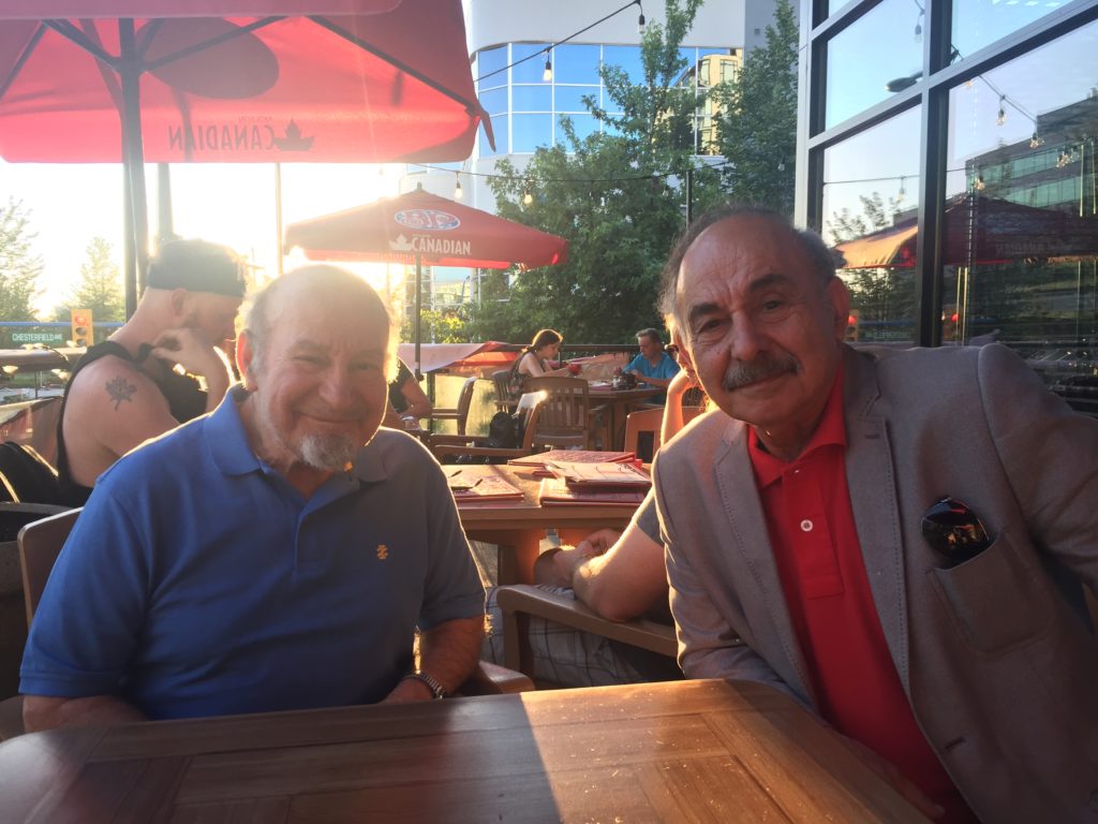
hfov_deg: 61.7
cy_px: 412
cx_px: 549
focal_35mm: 29
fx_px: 920
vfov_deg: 48.2
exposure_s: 1/120
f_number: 2.2
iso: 40
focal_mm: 4.15
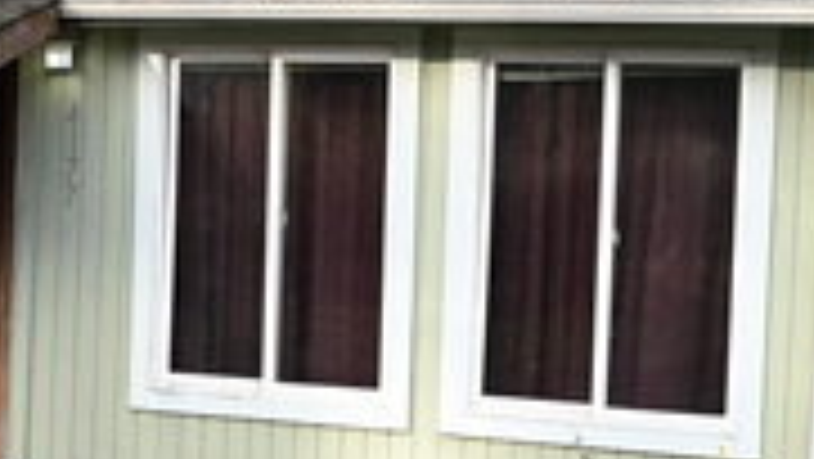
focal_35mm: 87
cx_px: 0
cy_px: 243
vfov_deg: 13.8
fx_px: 1889
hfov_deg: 23.3
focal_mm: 29.5
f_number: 5
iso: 200
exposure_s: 1/250
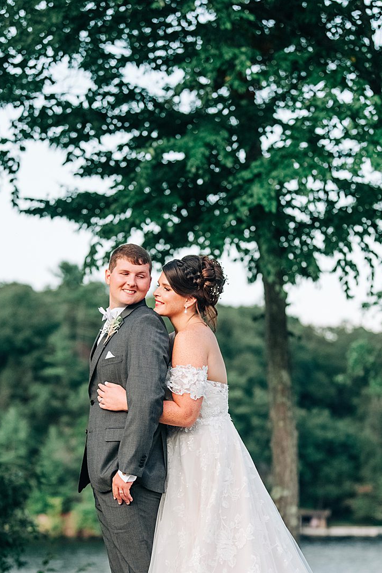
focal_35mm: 118
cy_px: 373
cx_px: 205
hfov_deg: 11.6
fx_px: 1878
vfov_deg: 17.3
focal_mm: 90
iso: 640
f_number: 2.8
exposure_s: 1/1600
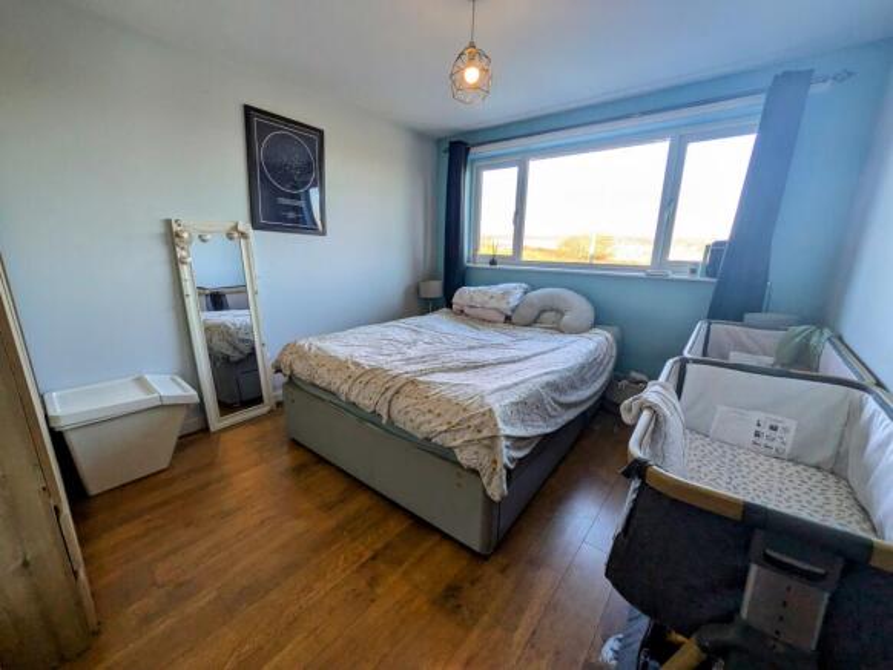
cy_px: 335
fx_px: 361
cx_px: 446
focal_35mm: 14
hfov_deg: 102.0
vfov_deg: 85.7
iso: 49
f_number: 2.2
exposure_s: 1/152
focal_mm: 1.83
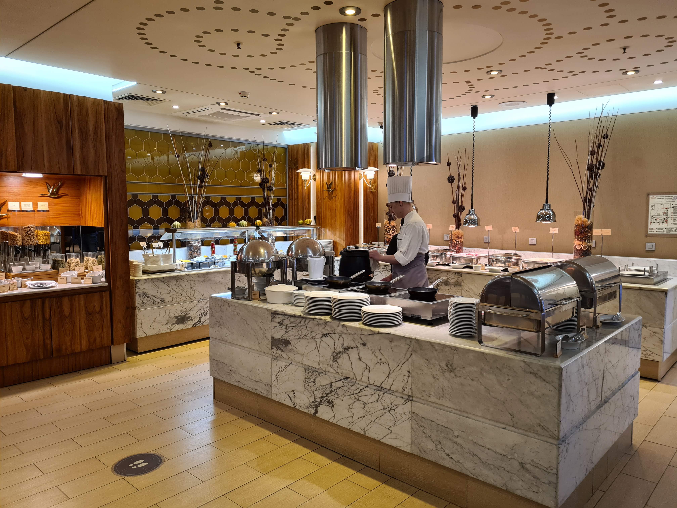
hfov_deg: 67.3
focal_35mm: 26
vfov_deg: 53.1
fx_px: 508
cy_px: 254
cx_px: 338
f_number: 1.8
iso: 160
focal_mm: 5.4
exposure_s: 1/50
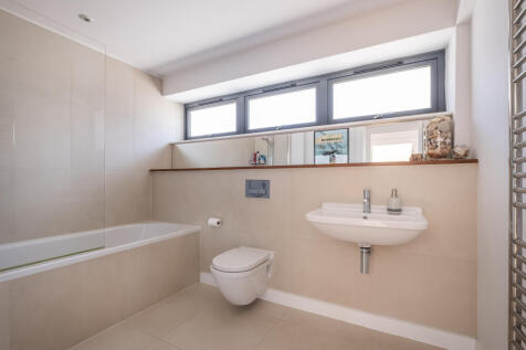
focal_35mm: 15
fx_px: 219
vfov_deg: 77.3
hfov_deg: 100.4
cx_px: 263
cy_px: 175
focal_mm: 10
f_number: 7.1
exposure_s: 1/8
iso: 250
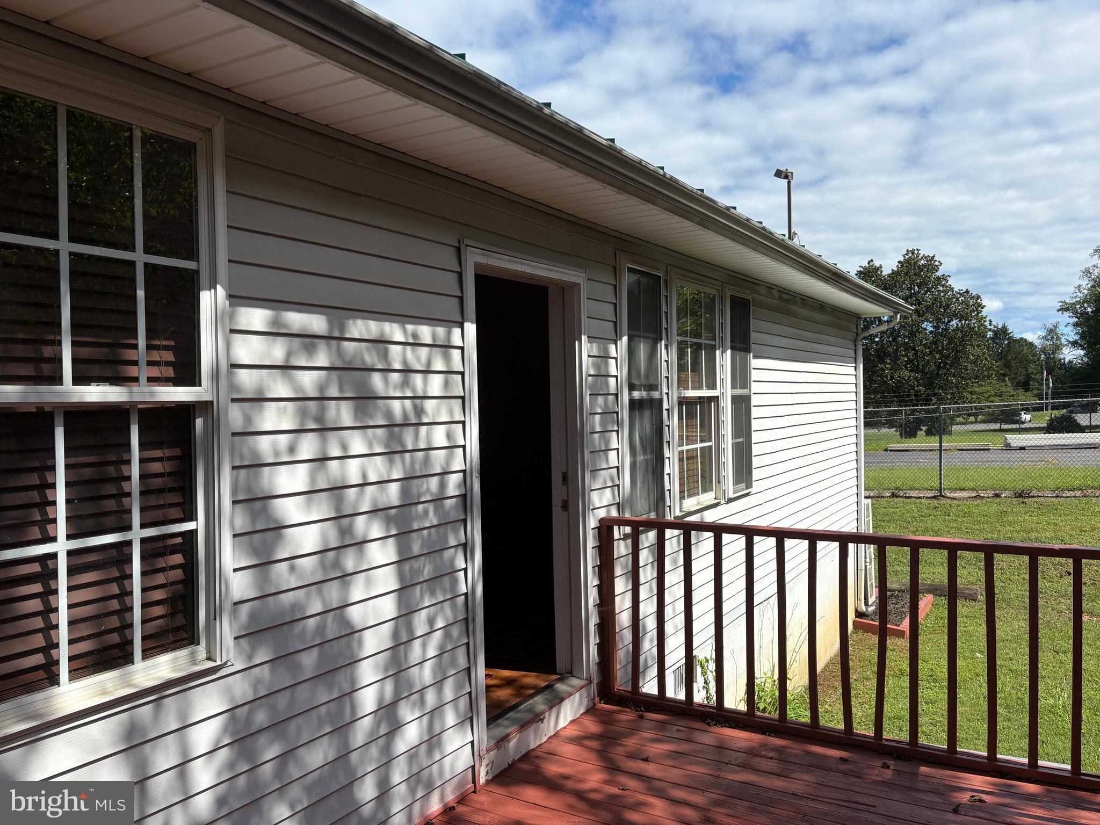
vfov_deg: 53.1
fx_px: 826
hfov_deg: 67.3
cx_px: 550
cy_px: 412
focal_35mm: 26
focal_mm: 5.96
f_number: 1.6
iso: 50
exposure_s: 1/4065
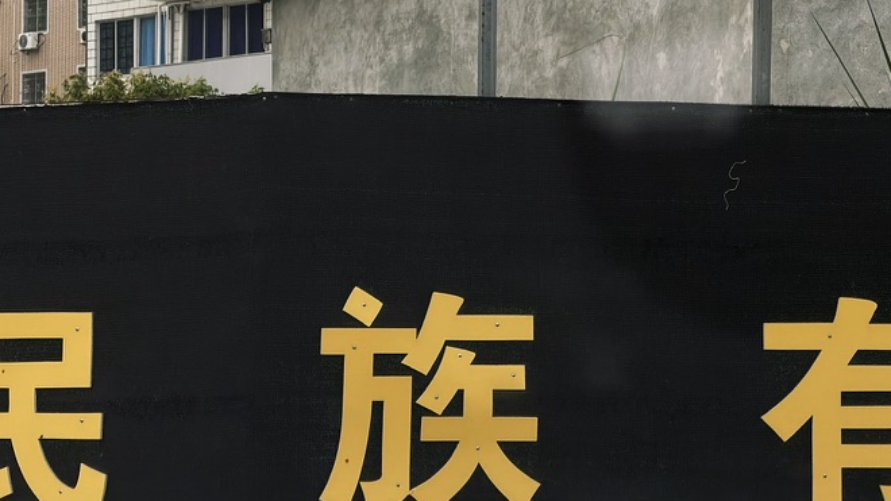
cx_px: 624
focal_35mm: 169
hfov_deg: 12.7
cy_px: 32
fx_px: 3992
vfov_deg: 7.2
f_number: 2.8
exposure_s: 1/461
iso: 50
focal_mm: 16.89
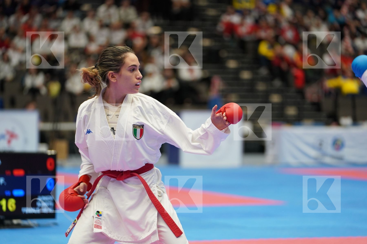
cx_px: 184
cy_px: 122
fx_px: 1427
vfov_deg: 9.8
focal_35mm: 140
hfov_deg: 14.7
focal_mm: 140
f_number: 2.8
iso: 1250
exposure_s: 1/500
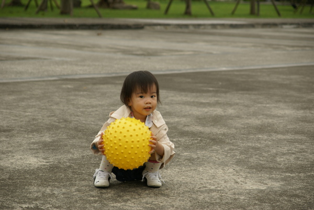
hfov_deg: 17.0
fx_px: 1047
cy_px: 105
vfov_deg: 11.4
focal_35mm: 120
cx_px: 157
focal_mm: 80
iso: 100
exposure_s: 1/160
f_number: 4.5
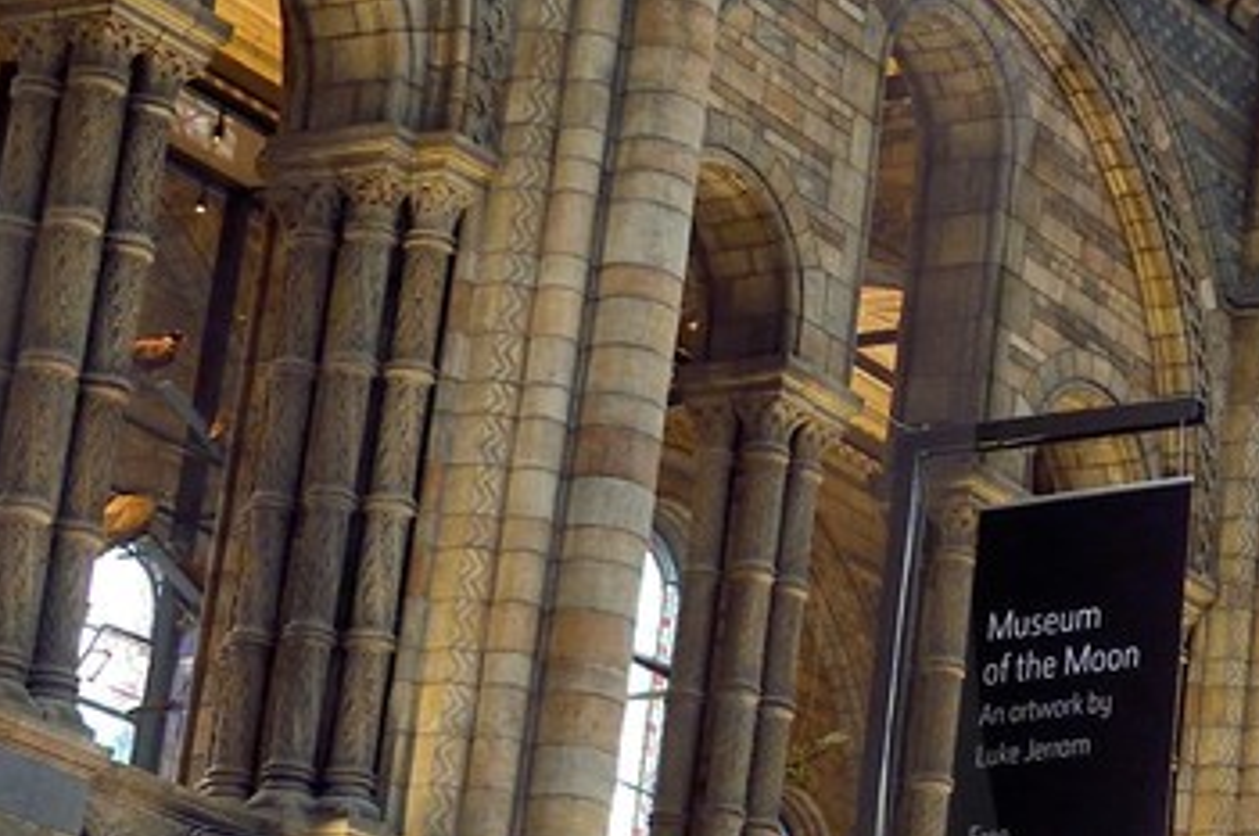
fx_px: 5099
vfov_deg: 9.4
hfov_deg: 12.8
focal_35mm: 146
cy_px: 553
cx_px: 2288
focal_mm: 32
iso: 800
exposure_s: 1/50
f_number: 10
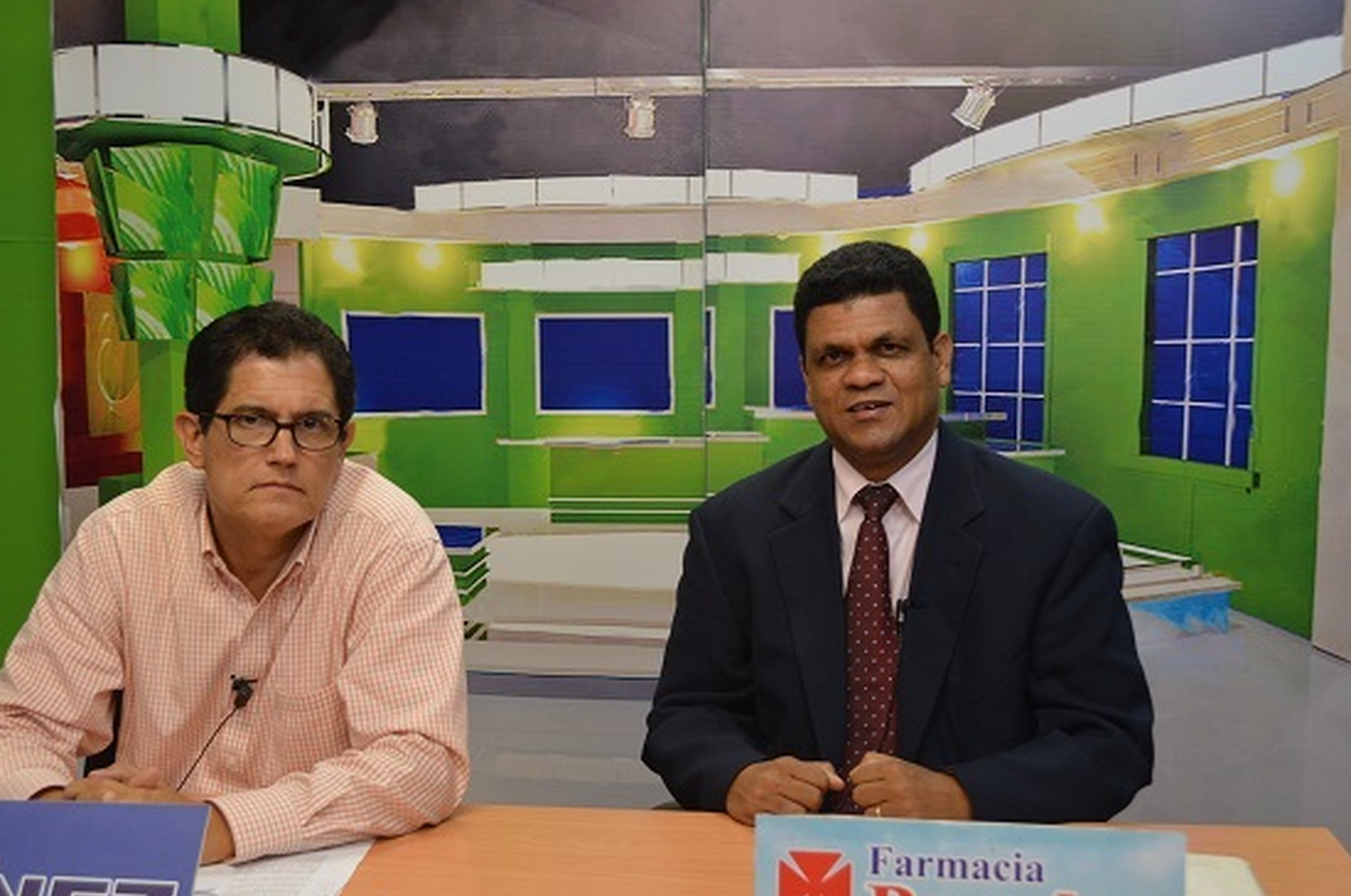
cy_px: 444
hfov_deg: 42.8
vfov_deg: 29.2
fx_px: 1724
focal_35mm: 46
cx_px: 624
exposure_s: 1/60
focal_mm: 28
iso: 640
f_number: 4.5
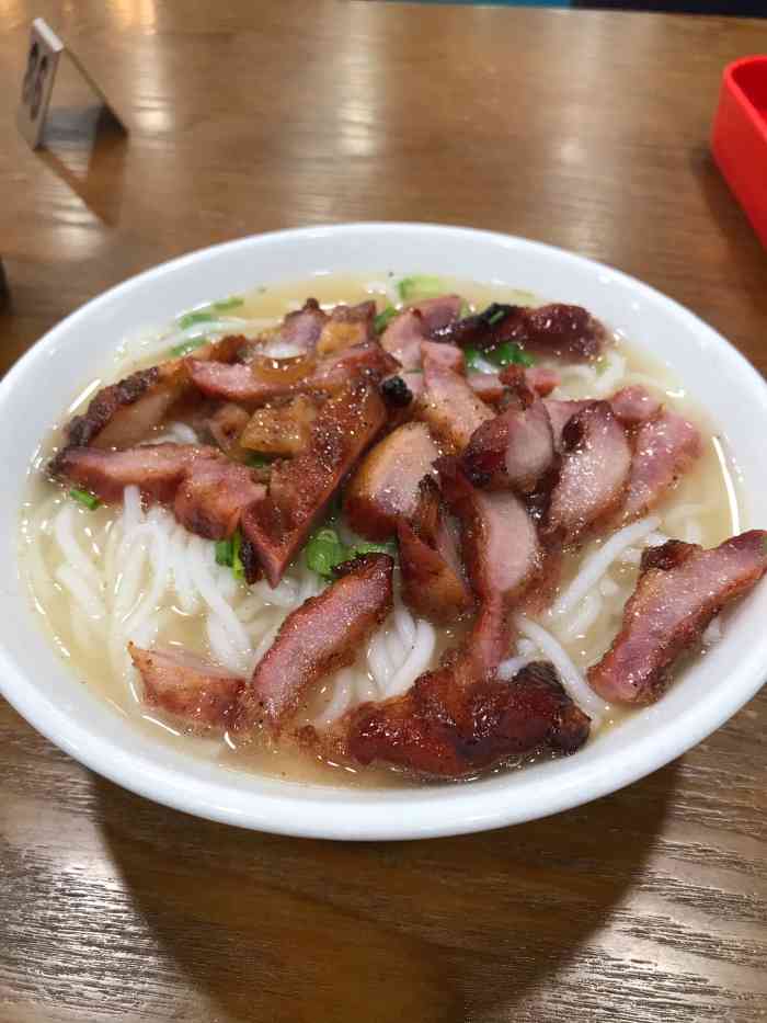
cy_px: 512
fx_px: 827
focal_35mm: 28
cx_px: 384
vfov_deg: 63.4
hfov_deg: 49.8
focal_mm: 3.99
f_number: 1.8
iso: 32
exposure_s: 1/33
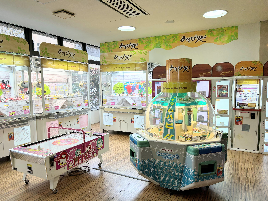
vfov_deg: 53.1
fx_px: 201
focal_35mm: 26
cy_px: 100
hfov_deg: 67.3
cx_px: 134
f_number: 1.5
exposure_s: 1/120
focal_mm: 5.7
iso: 50
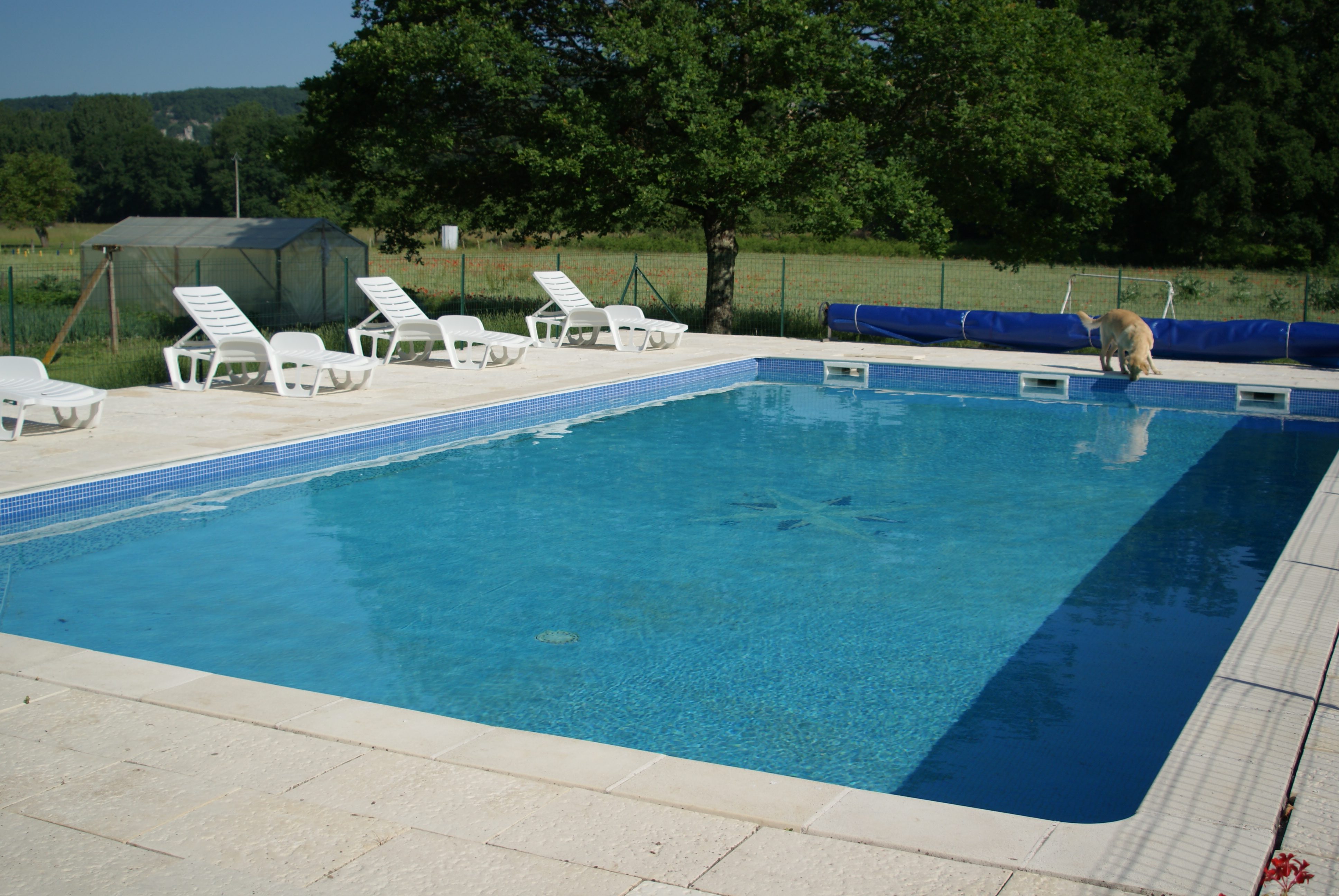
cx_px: 670
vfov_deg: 32.0
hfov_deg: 46.3
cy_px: 448
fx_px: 1564
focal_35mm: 42
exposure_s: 1/1250
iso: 100
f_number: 4.5
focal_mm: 28
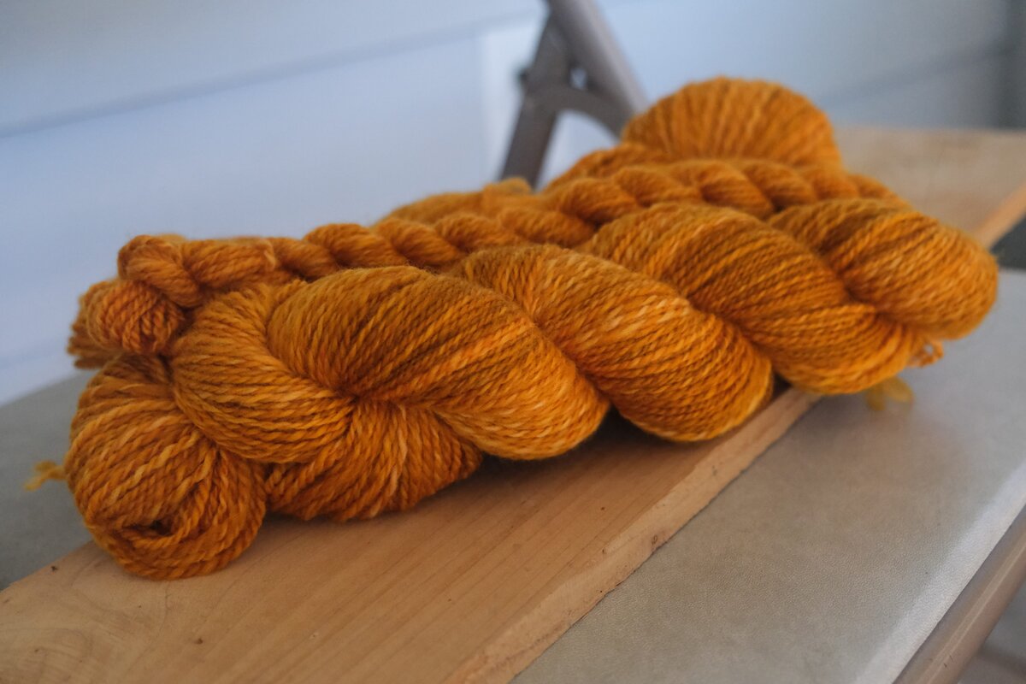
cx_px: 513
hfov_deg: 43.6
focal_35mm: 45
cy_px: 342
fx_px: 1282
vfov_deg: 29.9
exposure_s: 1/1000
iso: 5000
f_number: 3.6
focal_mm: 30.2
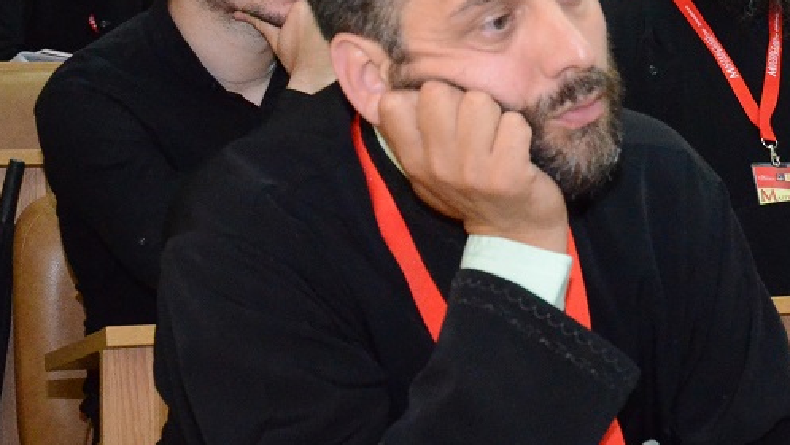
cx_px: 807
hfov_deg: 17.3
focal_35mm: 121
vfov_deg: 10.0
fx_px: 2536
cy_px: 178
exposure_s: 1/100
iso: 5000
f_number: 5.6
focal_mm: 32
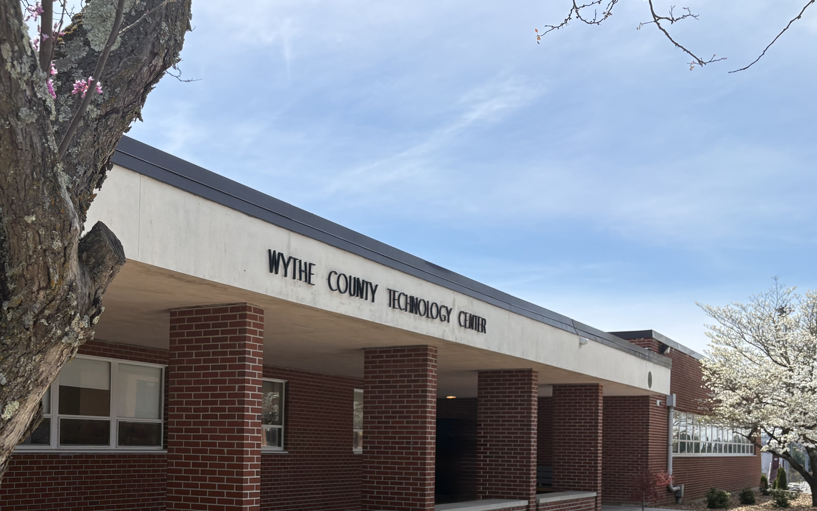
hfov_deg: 45.2
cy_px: 428
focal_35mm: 43
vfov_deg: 29.0
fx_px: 957
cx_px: 245
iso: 50
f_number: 1.6
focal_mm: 5.96
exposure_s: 1/2865
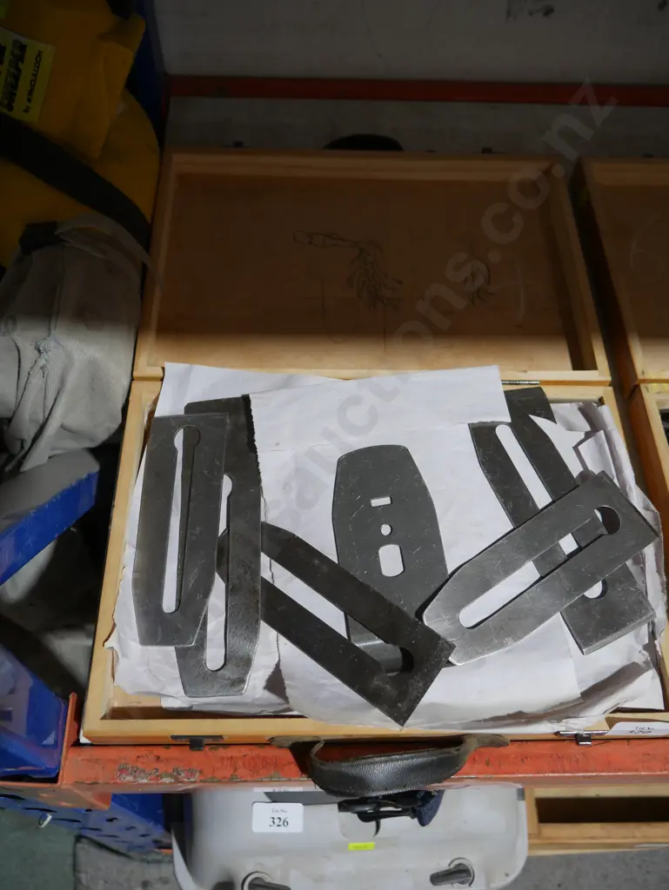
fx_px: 772
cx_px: 334
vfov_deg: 59.9
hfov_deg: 46.8
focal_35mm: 30
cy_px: 445
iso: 320
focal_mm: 15
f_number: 3.6
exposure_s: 1/60
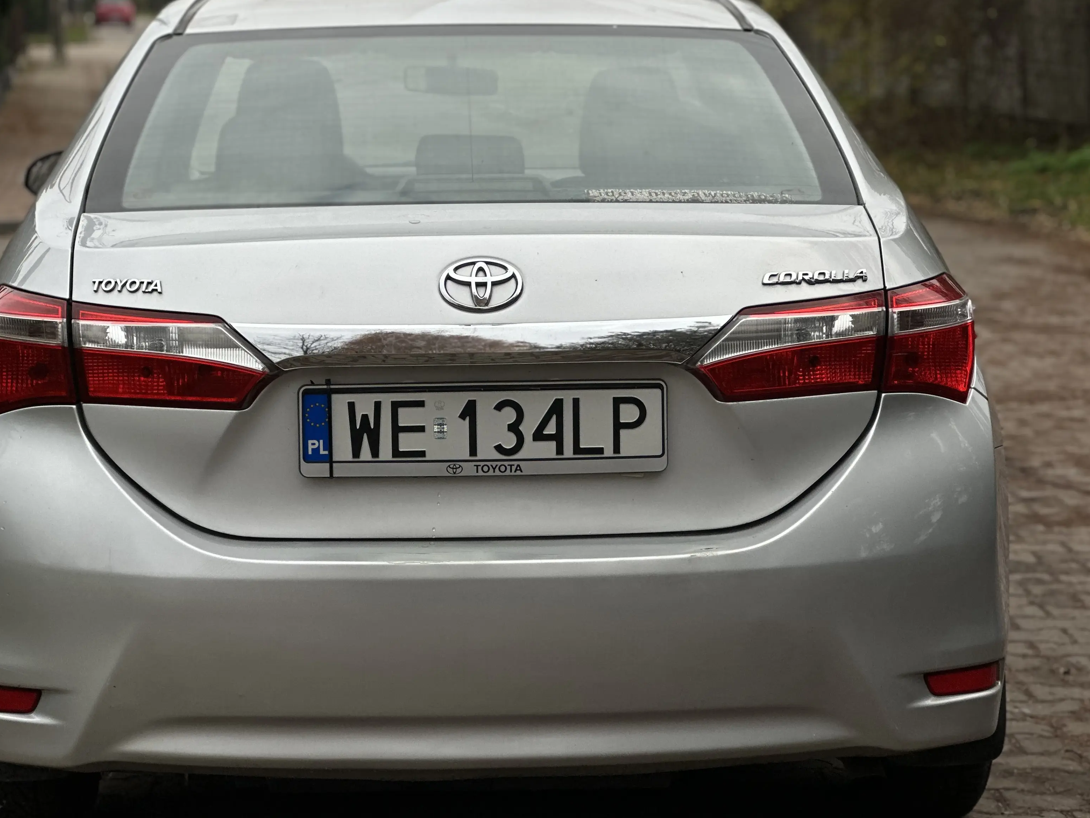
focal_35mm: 96
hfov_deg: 20.4
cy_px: 427
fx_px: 3023
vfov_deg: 15.4
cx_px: 519
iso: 25
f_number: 2.8
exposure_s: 1/185
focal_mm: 9
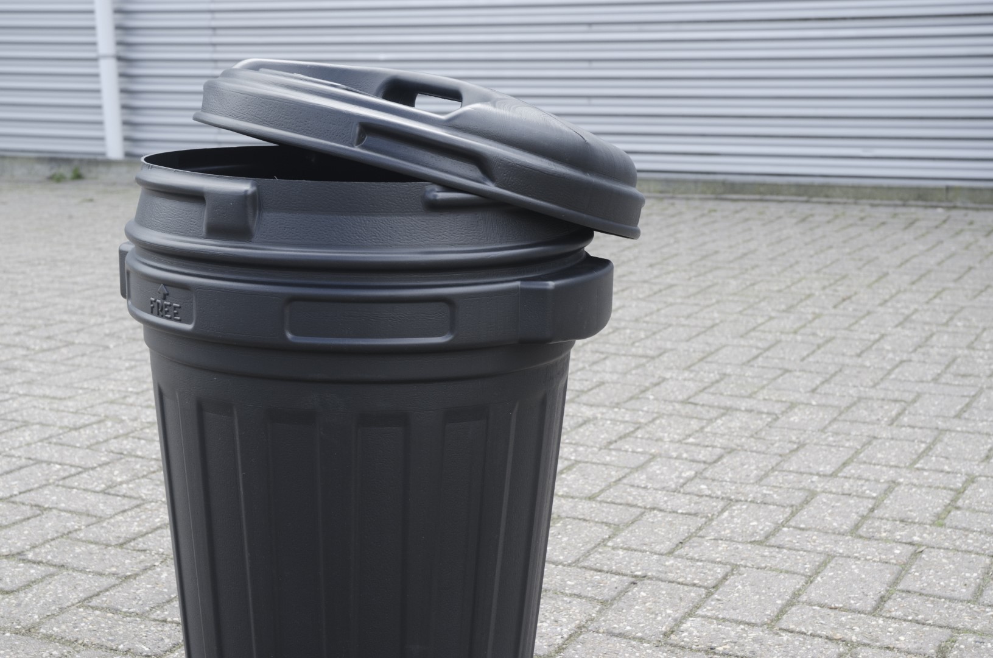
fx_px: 1651
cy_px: 329
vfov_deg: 22.5
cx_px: 496
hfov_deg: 33.5
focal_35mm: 60
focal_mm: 40
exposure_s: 1/200
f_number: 7.1
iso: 200
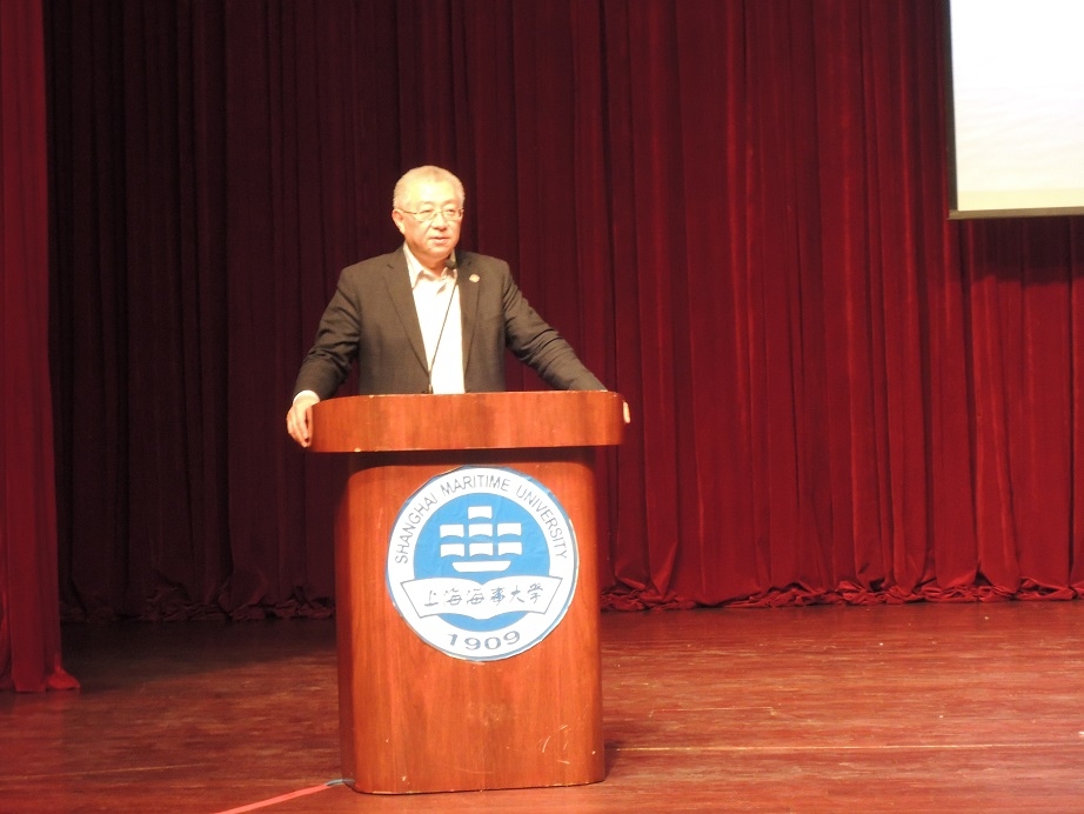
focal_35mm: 100
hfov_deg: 19.6
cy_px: 407
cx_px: 542
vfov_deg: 14.8
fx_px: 3132
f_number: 5.5
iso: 800
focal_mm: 17.9
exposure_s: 1/8
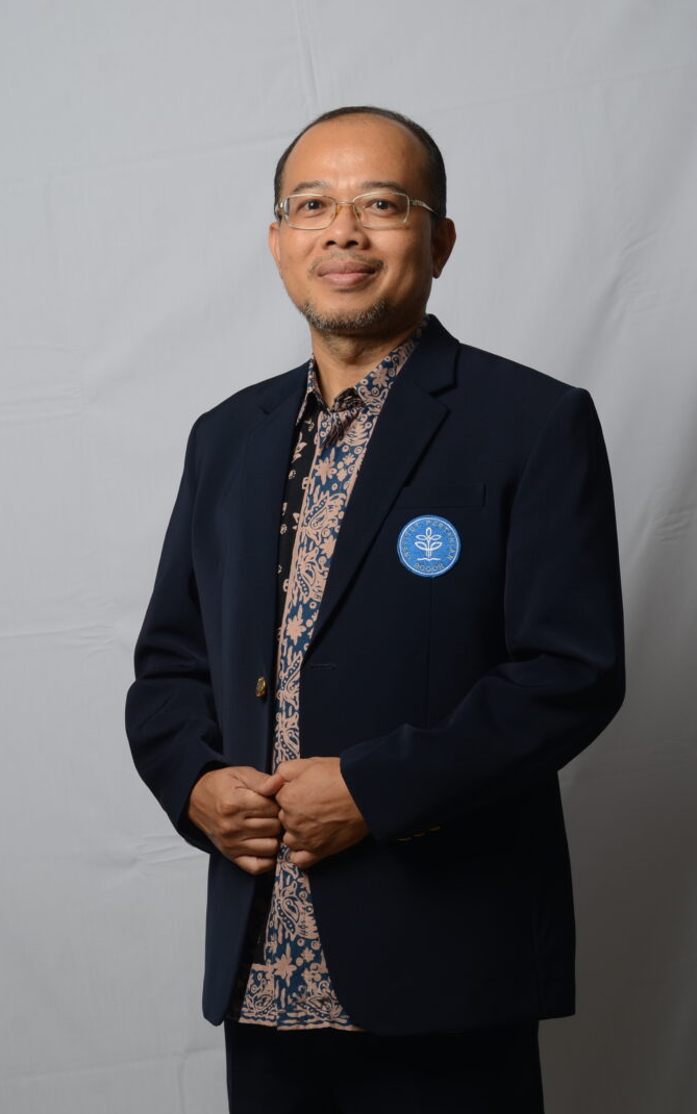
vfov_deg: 26.8
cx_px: 361
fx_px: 2340
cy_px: 558
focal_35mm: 77
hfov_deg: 16.9
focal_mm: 50
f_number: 7.1
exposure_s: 1/125
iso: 200
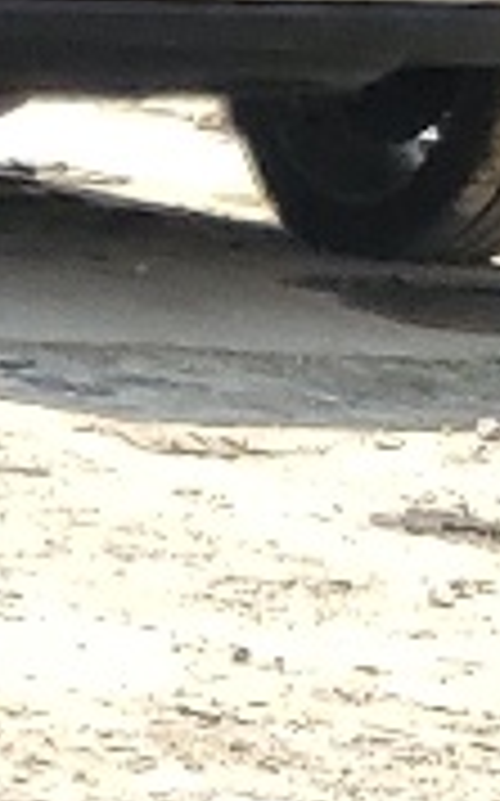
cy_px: 765
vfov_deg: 8.4
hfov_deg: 4.0
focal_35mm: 248
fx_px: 5416
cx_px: -2824
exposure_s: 1/1111
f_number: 1.5
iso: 50
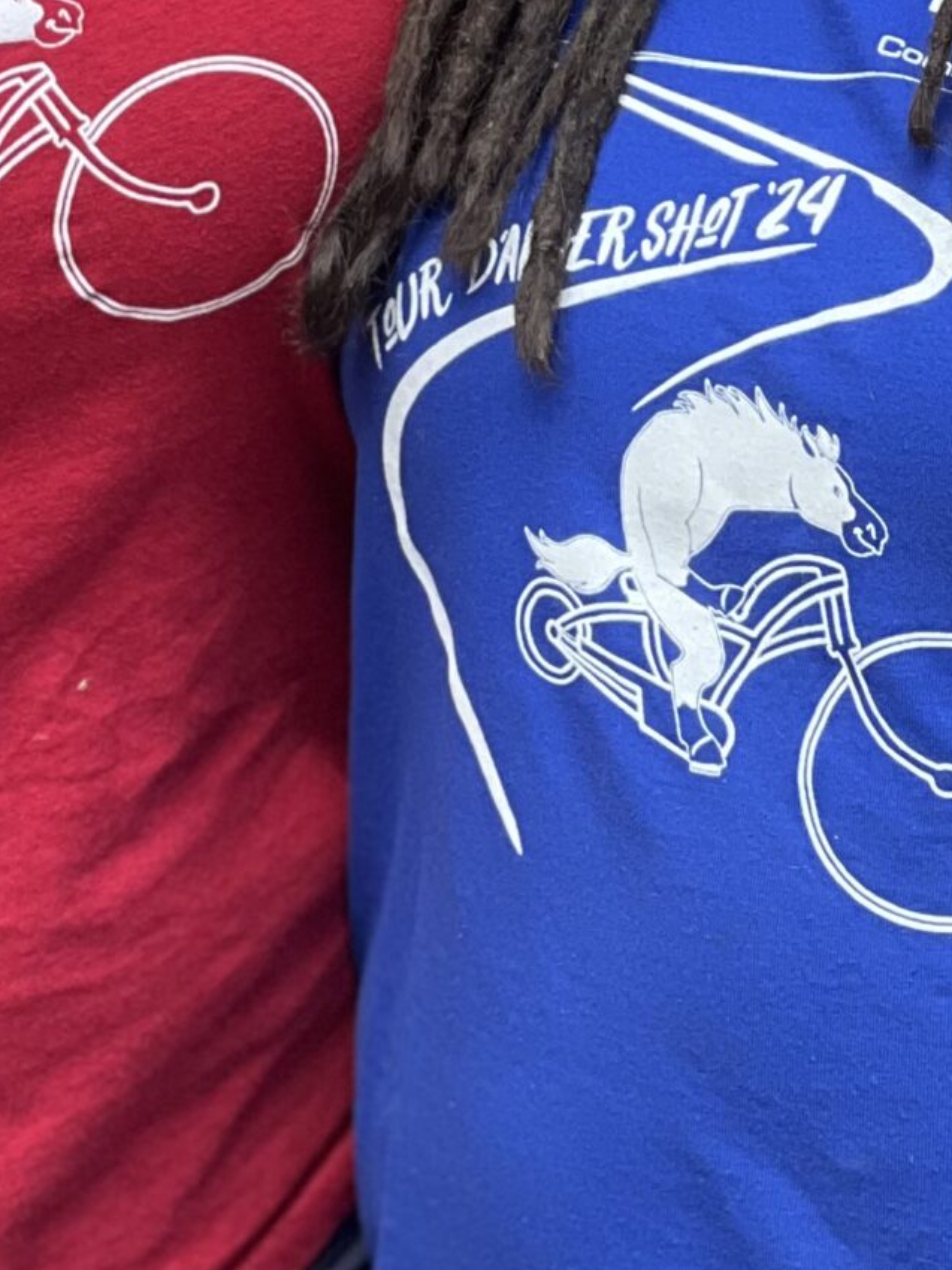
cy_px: -504
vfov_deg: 8.4
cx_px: 462
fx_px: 8511
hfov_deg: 6.4
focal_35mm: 232
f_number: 2.8
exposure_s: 1/121
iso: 50
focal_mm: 9
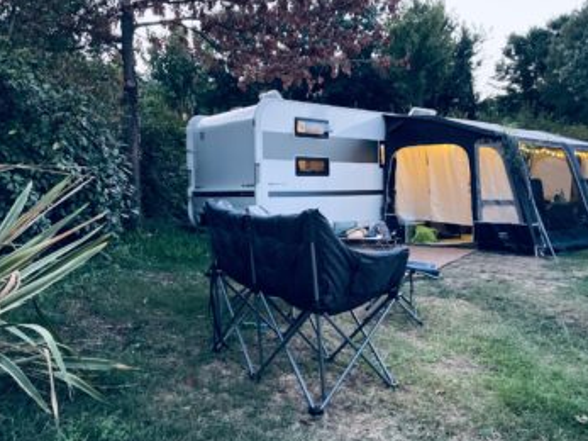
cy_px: 212
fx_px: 509
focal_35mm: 30
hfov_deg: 59.9
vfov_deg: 46.8
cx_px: 322
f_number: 1.6
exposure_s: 1/30
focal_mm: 4.2
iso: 640
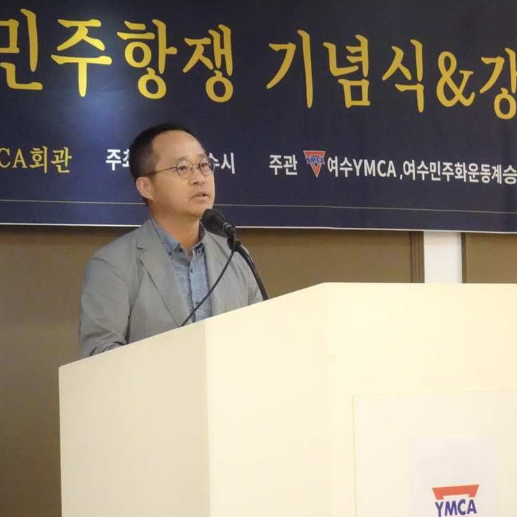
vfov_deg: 10.7
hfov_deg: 10.7
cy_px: 258
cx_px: 183
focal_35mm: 164
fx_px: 2771
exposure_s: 1/80
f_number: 5.6
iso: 2000
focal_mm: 21.87
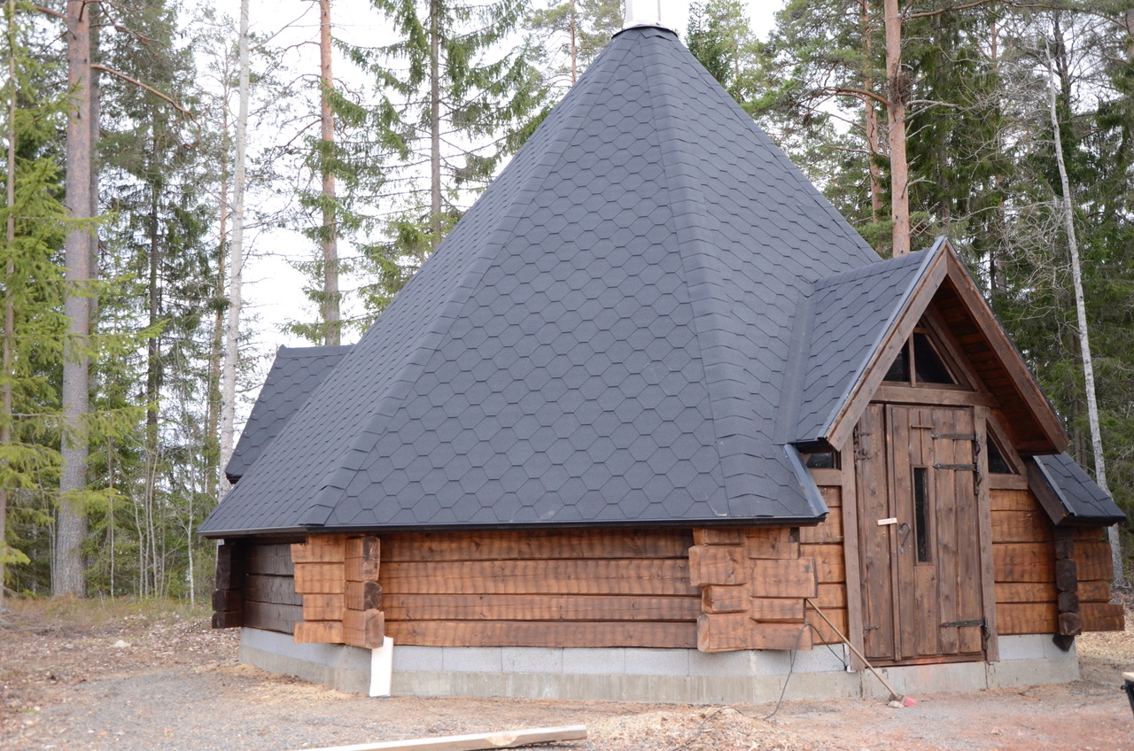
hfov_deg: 46.5
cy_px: 376
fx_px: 1320
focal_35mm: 42
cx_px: 567
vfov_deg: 31.8
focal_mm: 28
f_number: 5
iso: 640
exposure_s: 1/400
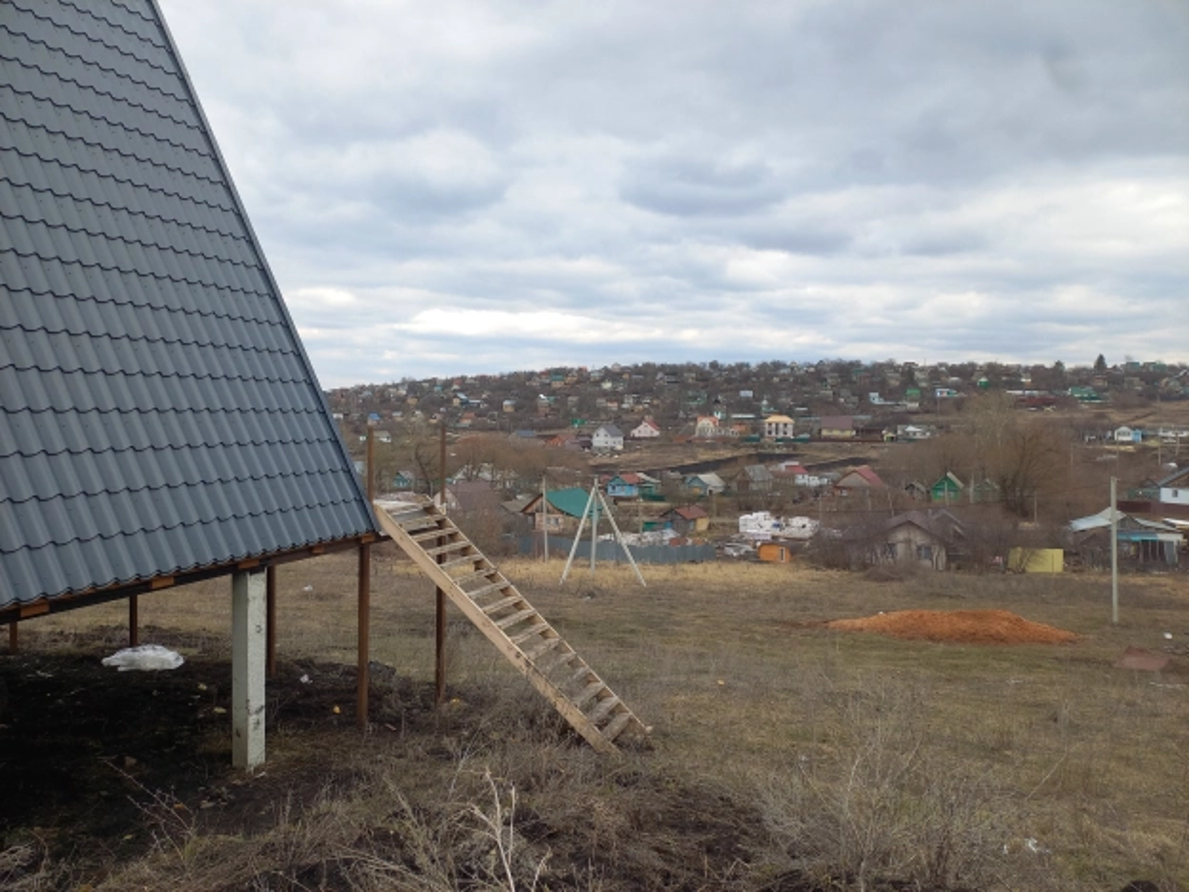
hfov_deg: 69.4
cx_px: 594
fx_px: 859
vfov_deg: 54.9
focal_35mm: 25
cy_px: 446
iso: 50
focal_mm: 4.65
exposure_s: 1/400
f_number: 1.8
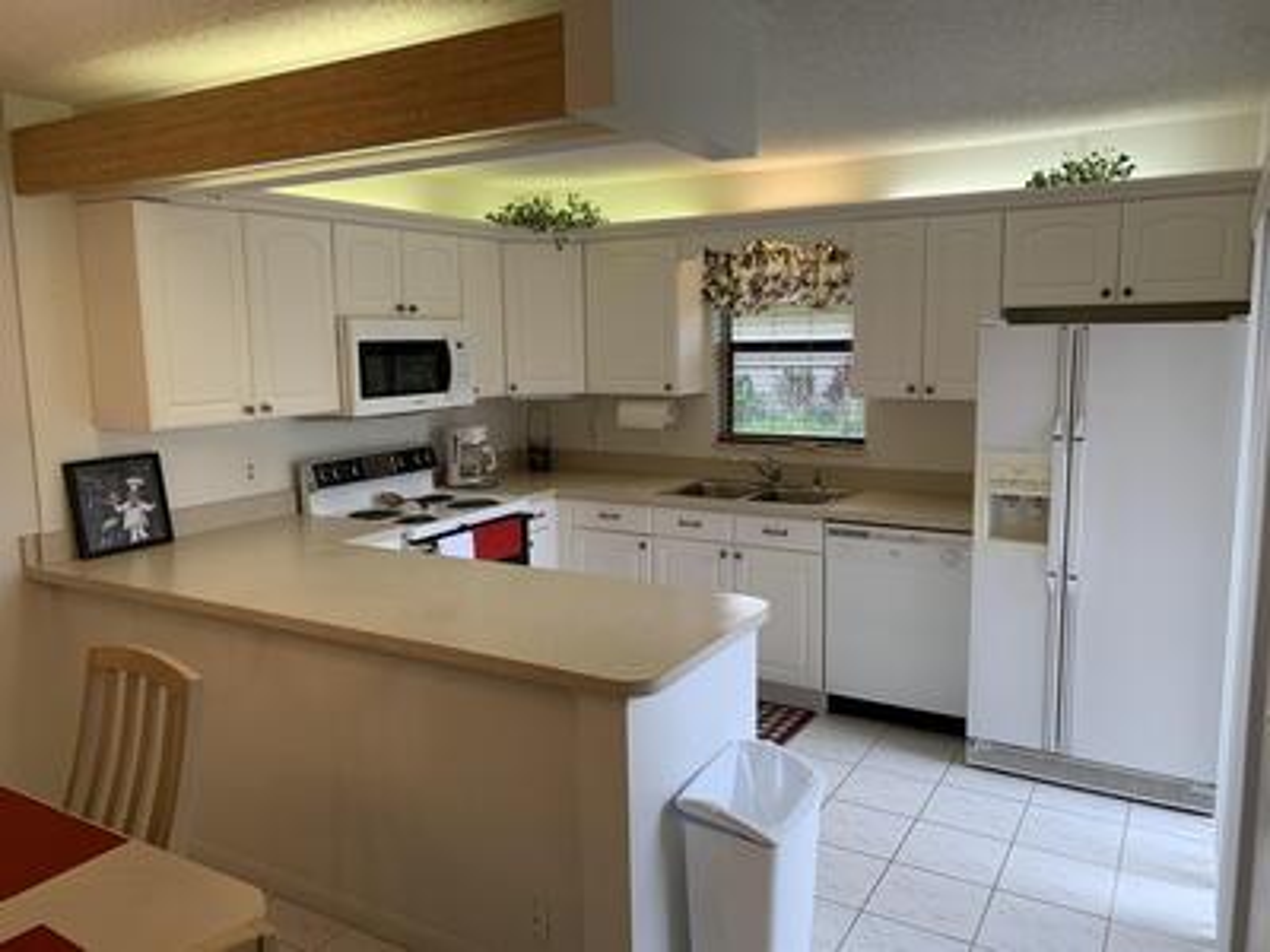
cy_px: 476
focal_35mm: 26
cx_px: 635
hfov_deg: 67.3
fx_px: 954
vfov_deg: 53.1
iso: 80
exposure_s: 1/120
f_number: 1.8
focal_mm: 4.25
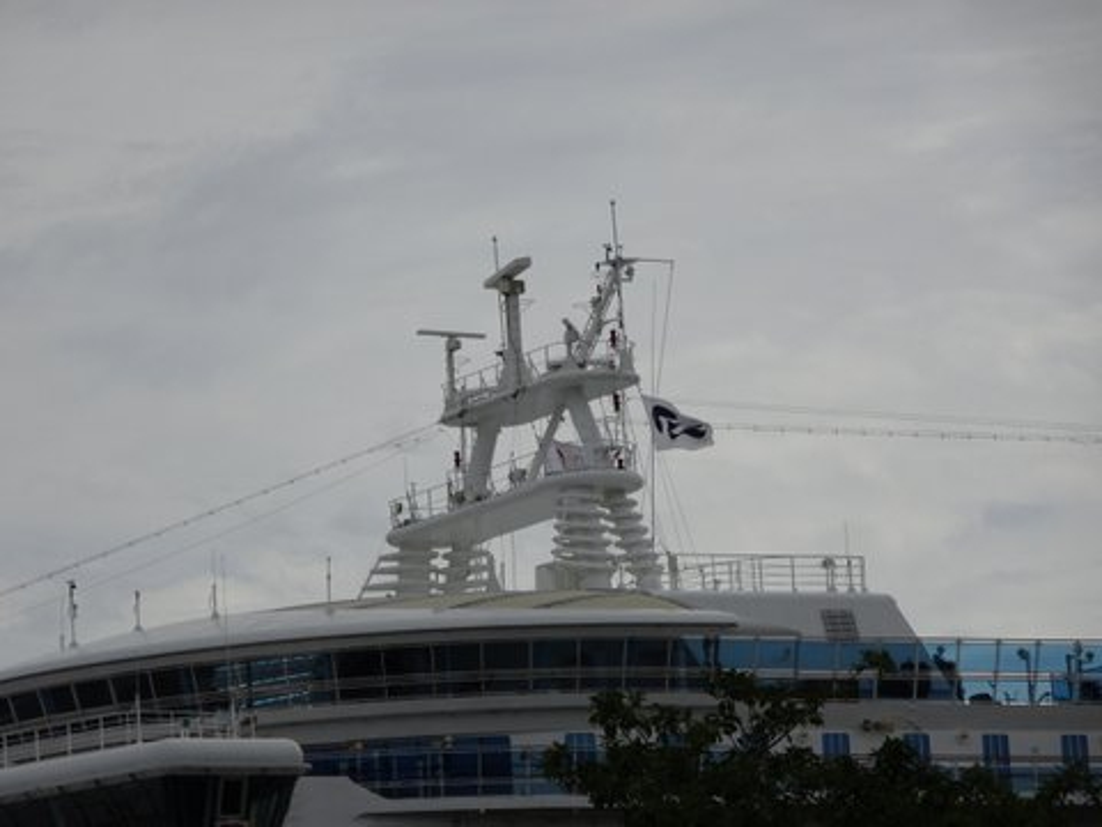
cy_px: 414
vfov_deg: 5.9
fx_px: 8086
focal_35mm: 254
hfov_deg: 7.8
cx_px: 551
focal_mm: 43.45
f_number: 6.3
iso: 80
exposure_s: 1/1000
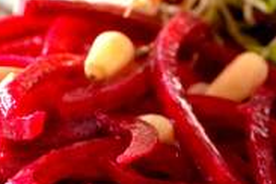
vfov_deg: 5.8
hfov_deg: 8.6
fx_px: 1809
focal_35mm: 236
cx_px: 314
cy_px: 173
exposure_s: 1/15
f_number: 5
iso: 2000
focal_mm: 36
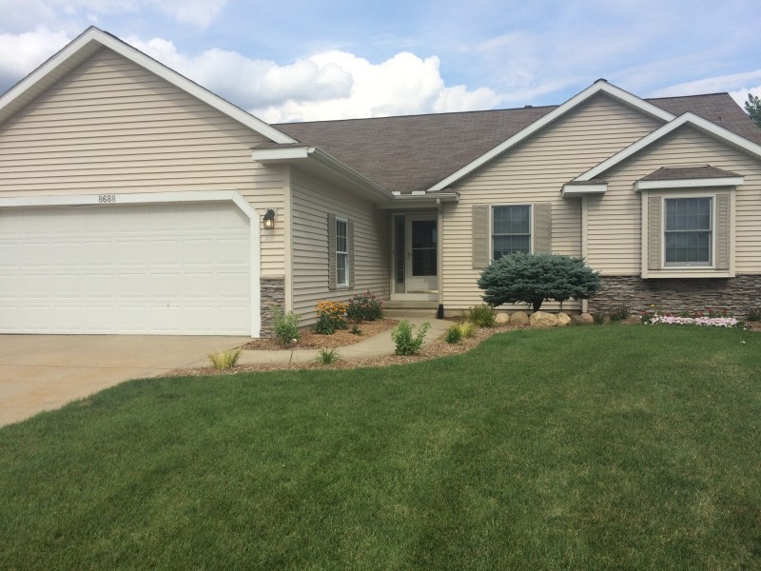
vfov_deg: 48.2
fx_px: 638
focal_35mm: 29
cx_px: 380
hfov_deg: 61.7
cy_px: 286
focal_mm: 4.15
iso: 32
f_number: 2.2
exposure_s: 1/2053
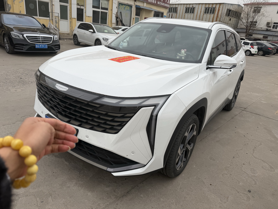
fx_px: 193
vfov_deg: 56.8
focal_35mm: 24
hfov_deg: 71.6
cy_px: 104
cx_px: 139
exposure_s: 1/1522
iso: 80
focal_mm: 6.76
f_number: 1.78
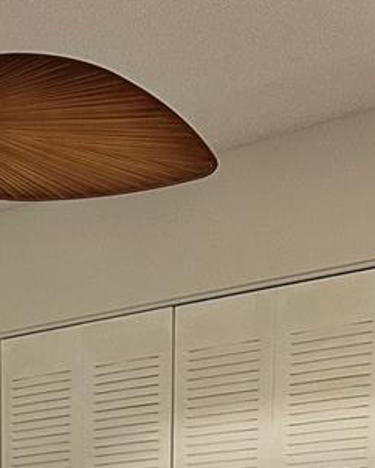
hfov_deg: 15.1
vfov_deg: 16.8
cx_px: -223
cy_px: 857
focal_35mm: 93
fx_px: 1289
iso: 320
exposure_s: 1/60
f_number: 1.78
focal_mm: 6.86
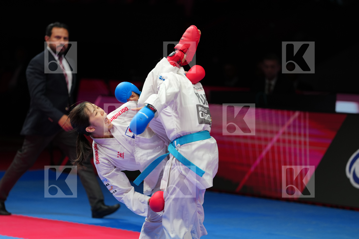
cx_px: 180
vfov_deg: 6.9
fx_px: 1994
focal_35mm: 200
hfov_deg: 10.3
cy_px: 120
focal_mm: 200
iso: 640
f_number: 2.8
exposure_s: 1/1000
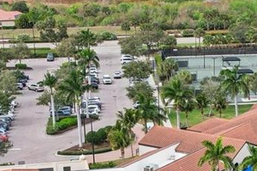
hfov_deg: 20.2
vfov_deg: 13.5
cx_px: 202
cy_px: 163
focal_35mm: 100
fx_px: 714
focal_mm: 8.4
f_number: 2.8
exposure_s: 1/2000
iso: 130
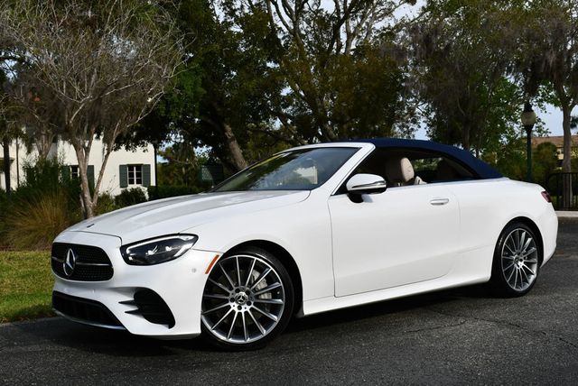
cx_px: 289
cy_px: 193
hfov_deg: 44.5
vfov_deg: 30.6
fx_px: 707
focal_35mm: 44
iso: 100
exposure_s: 1/320
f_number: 9
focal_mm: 22
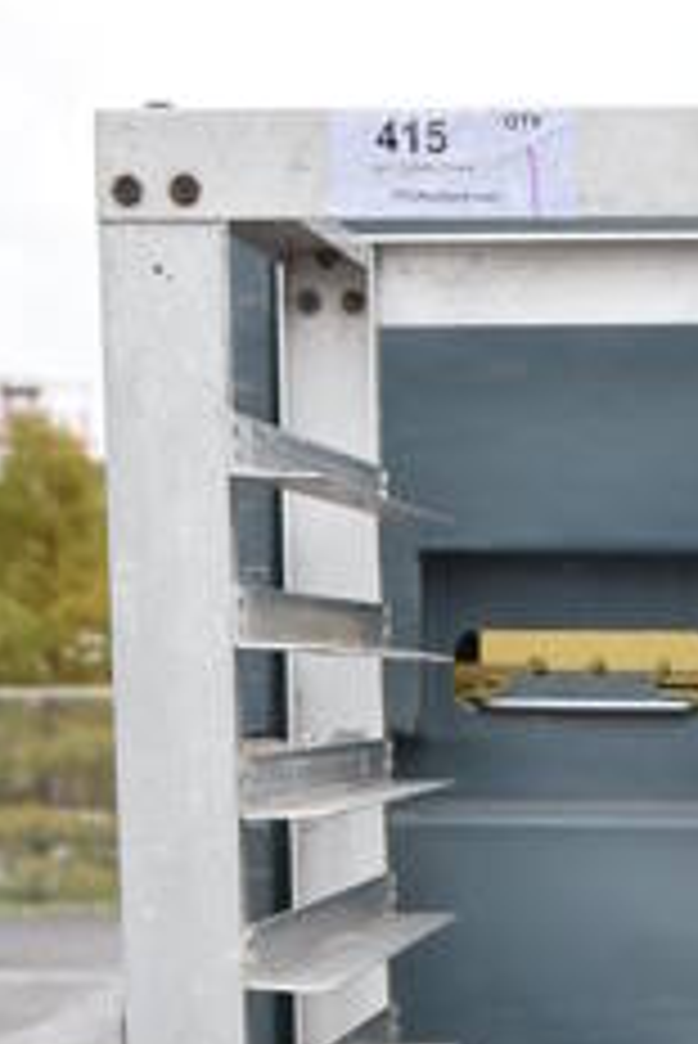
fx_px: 5140
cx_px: 784
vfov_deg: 10.8
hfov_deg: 7.7
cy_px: 1933
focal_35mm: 177
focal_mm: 30
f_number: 7.1
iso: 200
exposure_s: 1/250
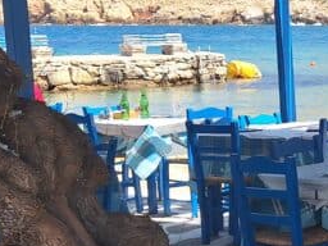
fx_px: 872
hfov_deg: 17.7
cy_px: 136
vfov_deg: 16.1
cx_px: 569
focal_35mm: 92
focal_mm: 5.54
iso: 40
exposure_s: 1/1458
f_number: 1.8
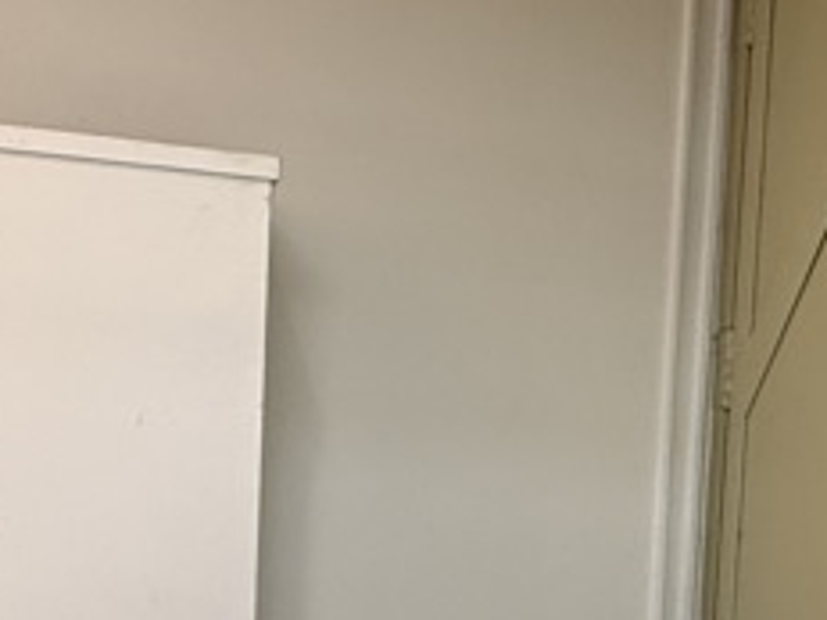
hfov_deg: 30.8
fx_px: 1480
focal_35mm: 62
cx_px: 605
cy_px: 573
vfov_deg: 23.0
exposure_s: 1/100
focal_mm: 2.22
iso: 320
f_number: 2.2
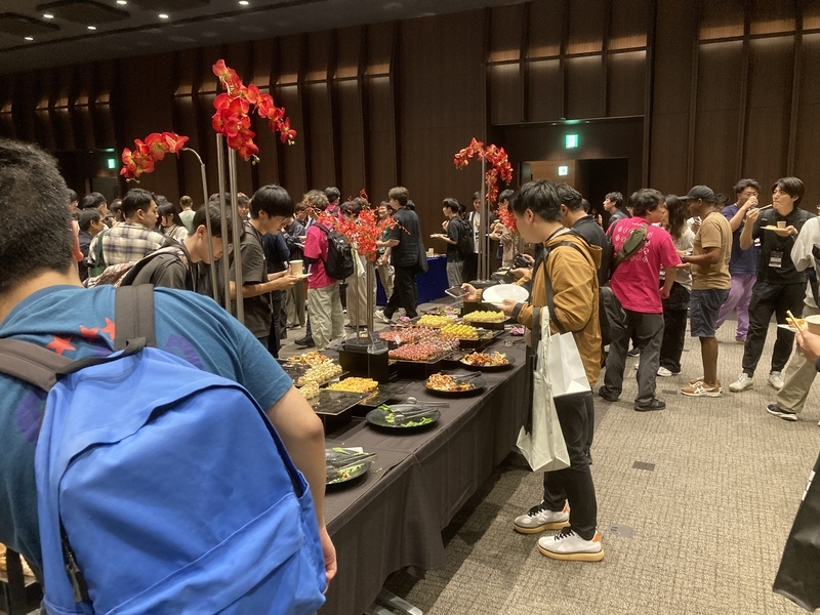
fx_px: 663
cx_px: 410
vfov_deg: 49.7
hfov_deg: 63.4
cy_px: 308
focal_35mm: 28
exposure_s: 1/60
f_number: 1.8
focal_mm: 3.99
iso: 250
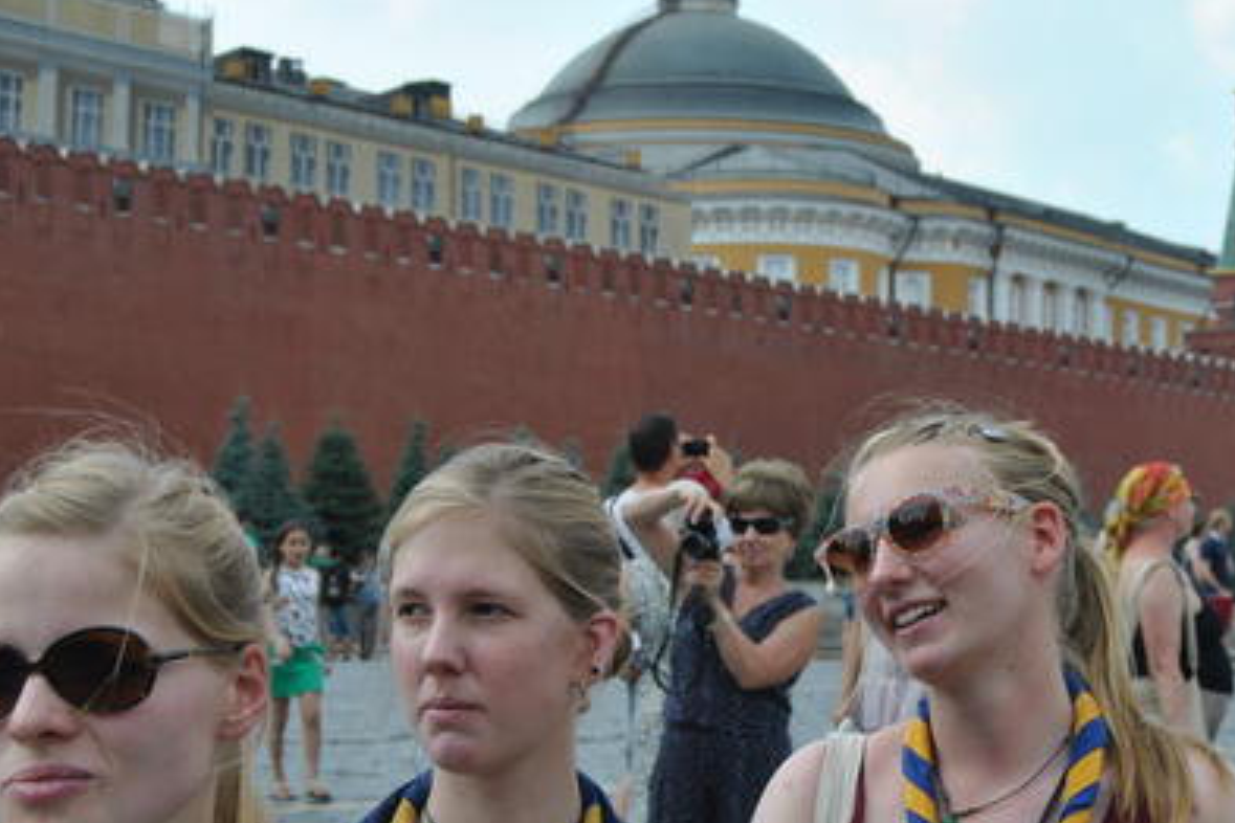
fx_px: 3190
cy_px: 540
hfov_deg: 21.8
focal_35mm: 93
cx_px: 842
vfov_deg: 14.7
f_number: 7.1
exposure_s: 1/200
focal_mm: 38
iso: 100
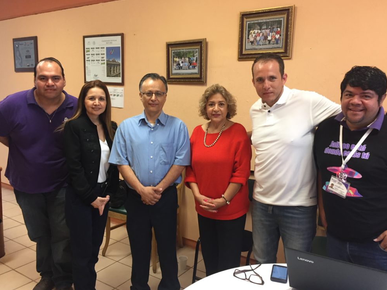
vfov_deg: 46.8
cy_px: 144
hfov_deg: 60.0
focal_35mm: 30
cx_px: 198
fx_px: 335
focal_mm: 4.15
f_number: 2.2
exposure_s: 1/30
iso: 125
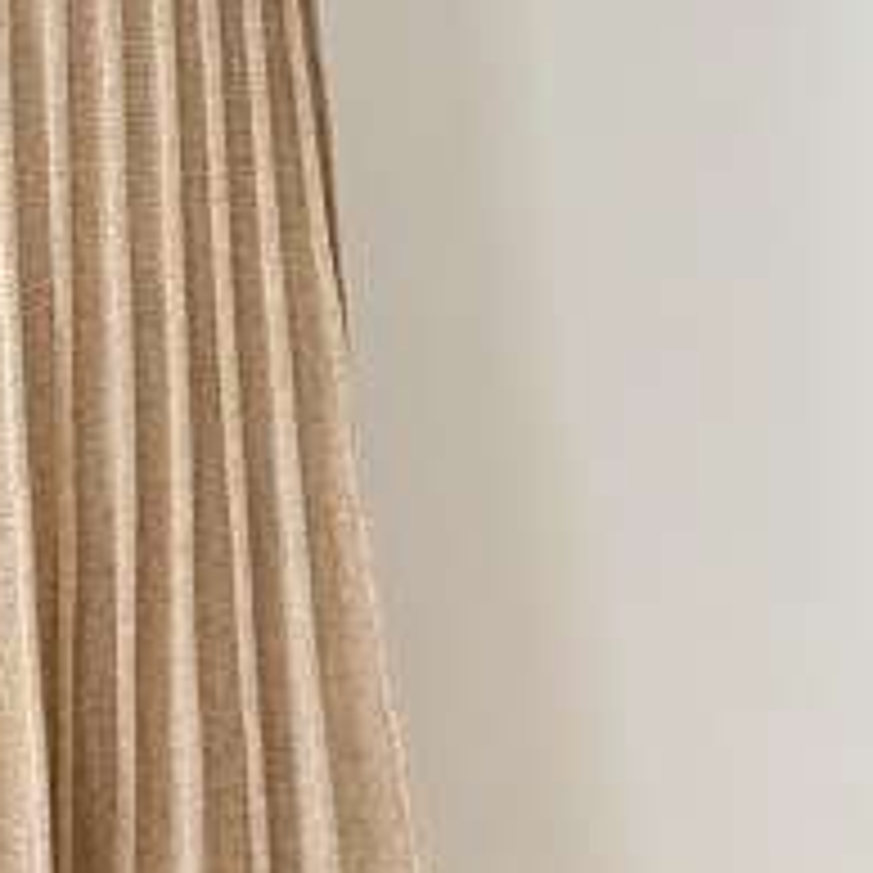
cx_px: -90
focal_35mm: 131
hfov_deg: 13.1
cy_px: 333
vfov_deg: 13.3
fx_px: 3738
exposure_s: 1/74
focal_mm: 6.86
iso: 125
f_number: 1.78
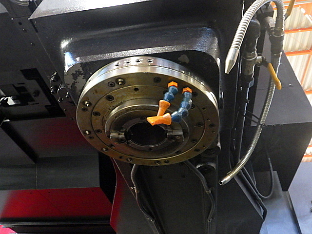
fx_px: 252
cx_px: 156
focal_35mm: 28
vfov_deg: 49.7
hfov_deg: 63.4
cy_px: 117
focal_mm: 5
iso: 1600
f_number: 3.5
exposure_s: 1/15
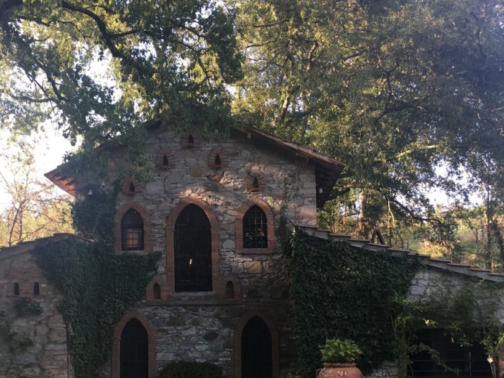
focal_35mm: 51
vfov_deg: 28.2
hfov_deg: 37.1
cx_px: 168
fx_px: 742
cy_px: 283
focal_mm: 4.15
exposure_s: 1/107
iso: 25
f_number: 2.2
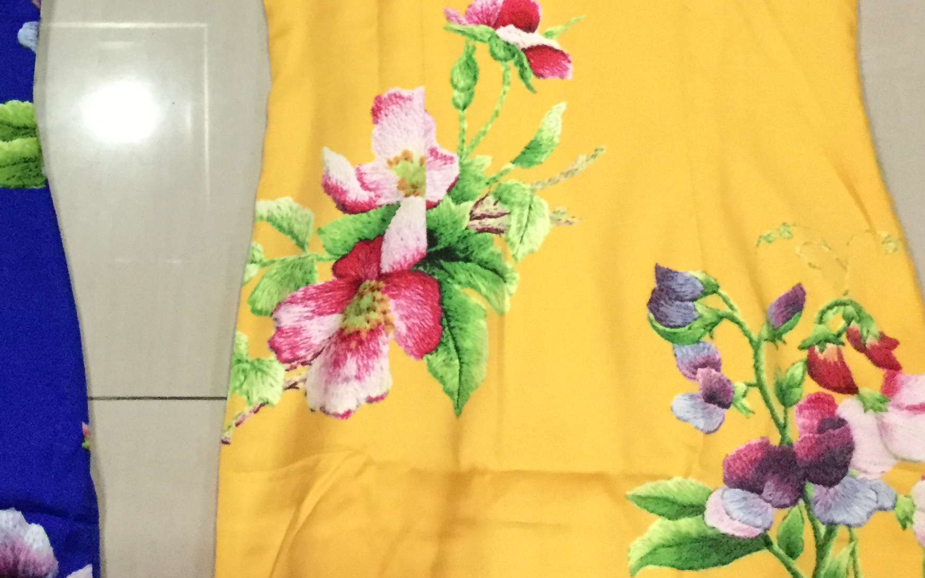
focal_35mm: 61
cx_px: 136
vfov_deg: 20.7
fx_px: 1538
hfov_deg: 32.2
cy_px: 26
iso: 400
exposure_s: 1/17
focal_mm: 3.3
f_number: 2.4
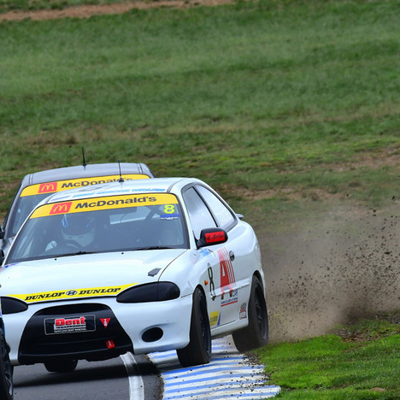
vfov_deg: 1.6
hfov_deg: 1.6
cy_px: 221
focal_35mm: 1089
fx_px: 14237
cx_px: 106
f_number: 13
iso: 640
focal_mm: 500
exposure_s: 1/640
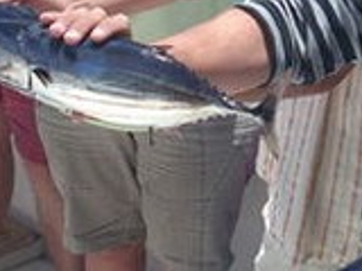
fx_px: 1527
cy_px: -63
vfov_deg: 10.0
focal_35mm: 146
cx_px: 235
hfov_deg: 13.5
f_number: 5.6
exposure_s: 1/285
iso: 64
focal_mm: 6.2
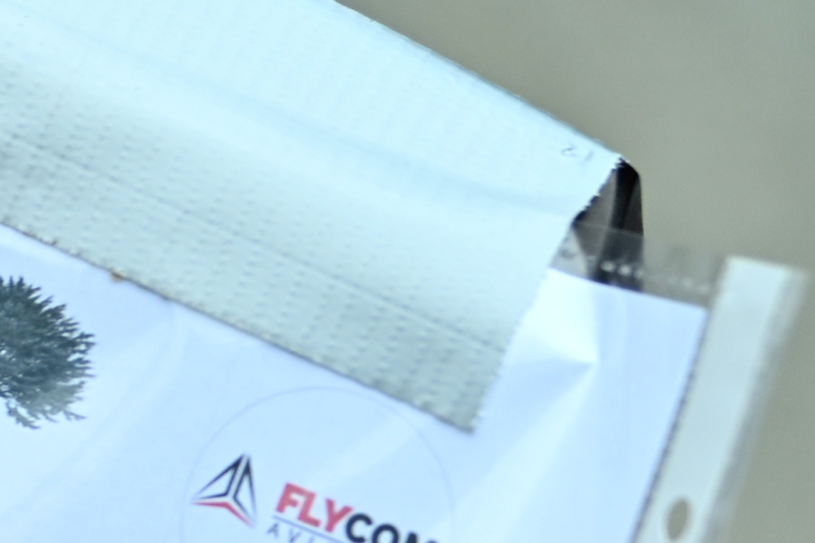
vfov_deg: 3.5
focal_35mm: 388
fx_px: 8782
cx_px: -552
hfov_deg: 5.3
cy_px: 1088
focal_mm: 90
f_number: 2.8
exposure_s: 1/640
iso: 320
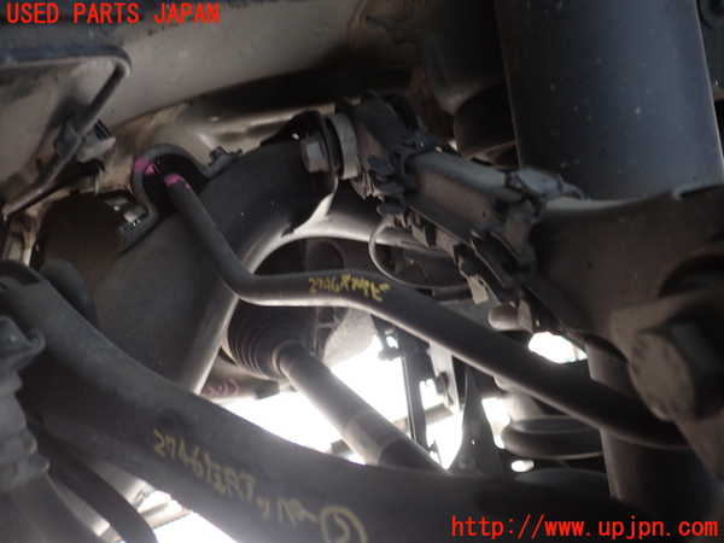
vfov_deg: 46.8
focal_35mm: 30
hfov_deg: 60.0
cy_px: 272
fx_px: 627
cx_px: 362
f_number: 2.3
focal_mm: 5.4
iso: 200
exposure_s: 1/50
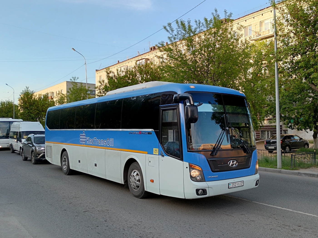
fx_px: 248
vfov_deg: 51.4
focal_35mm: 27
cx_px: 159
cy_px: 119
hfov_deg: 65.3
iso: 100
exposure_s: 1/158
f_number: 1.9
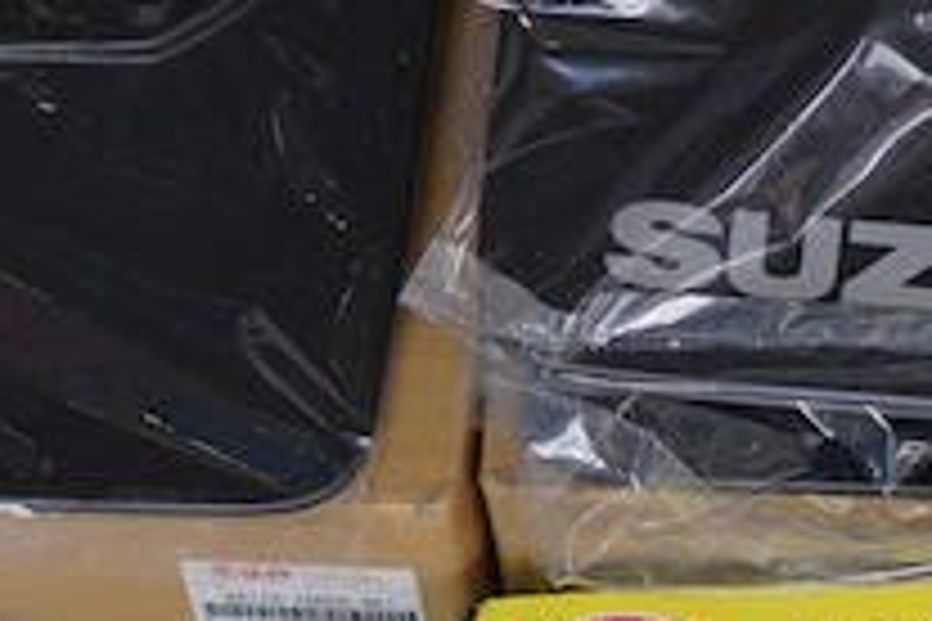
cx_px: 1166
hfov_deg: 8.6
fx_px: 6135
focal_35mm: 237
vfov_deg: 5.7
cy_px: 1130
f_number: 2
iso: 100
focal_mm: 35
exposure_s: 1/125
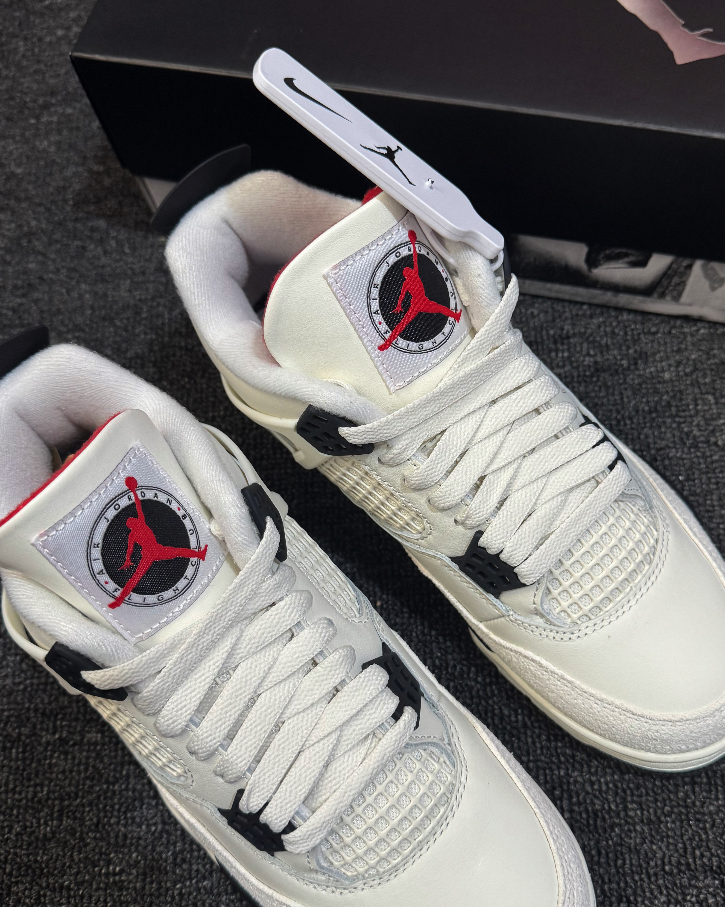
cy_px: 475
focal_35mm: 34
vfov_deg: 52.8
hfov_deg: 43.3
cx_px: 400
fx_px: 912
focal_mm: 6.76
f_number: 1.78
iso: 200
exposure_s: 1/50
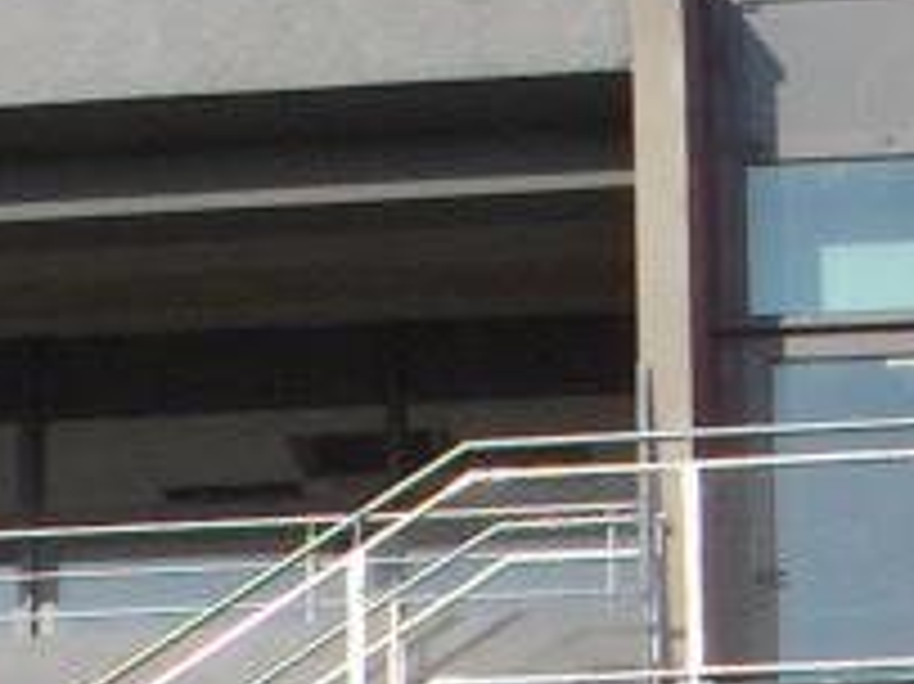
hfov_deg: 8.1
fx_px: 6492
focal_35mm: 246
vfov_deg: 5.9
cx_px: 419
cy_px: 1377
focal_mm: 8
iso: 119
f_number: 4.8
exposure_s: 1/1408
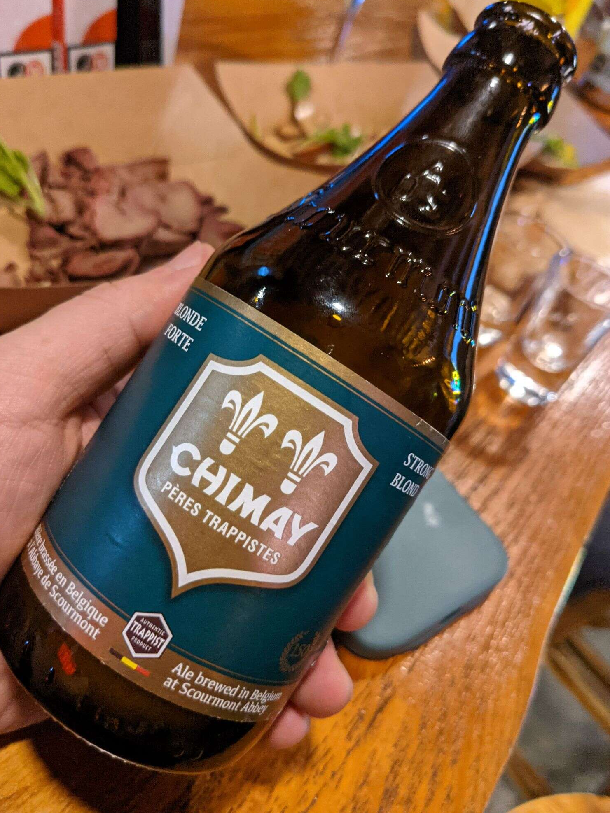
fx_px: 658
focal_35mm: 28
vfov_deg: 63.4
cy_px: 403
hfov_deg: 49.7
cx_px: 306
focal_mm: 4.38
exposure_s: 1/33.3
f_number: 1.73
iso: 840
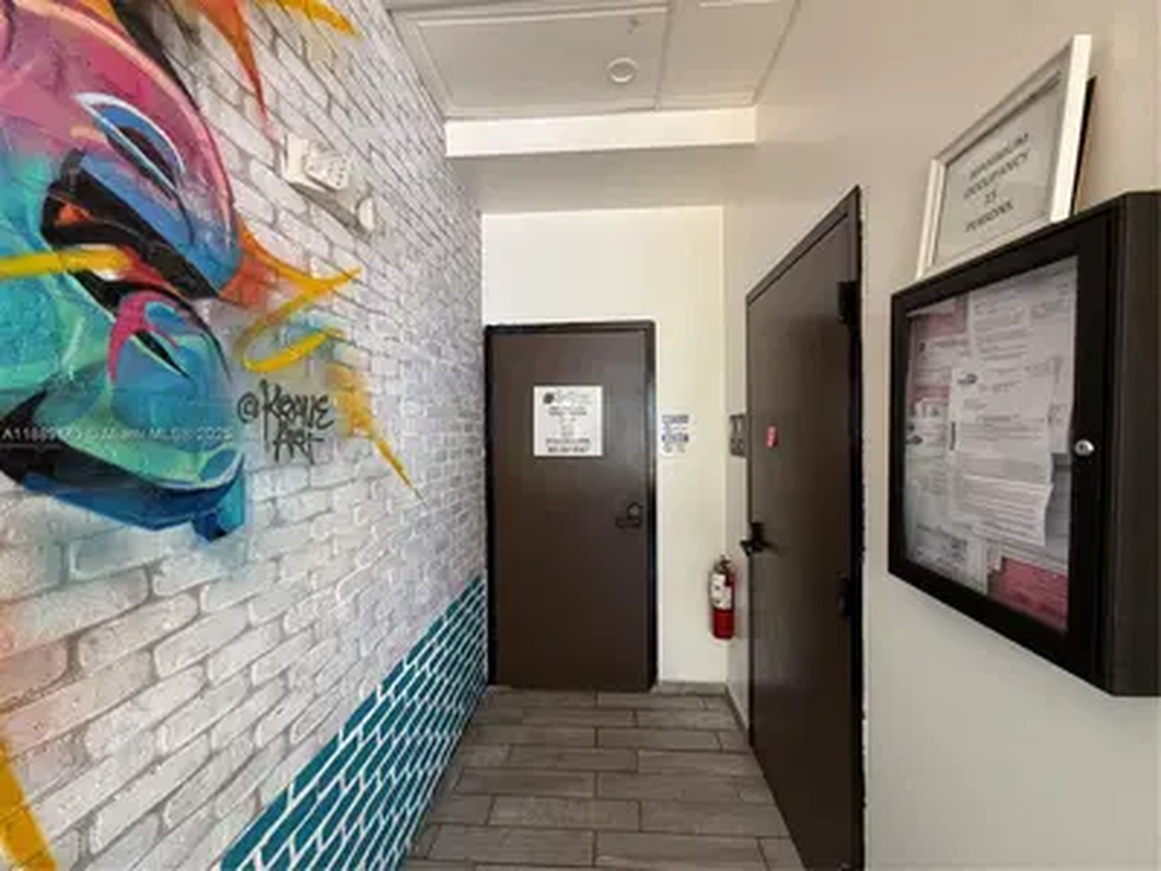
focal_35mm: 14
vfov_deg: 85.7
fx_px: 470
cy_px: 436
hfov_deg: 102.1
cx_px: 580
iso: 200
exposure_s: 1/99
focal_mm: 2.22
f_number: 2.2
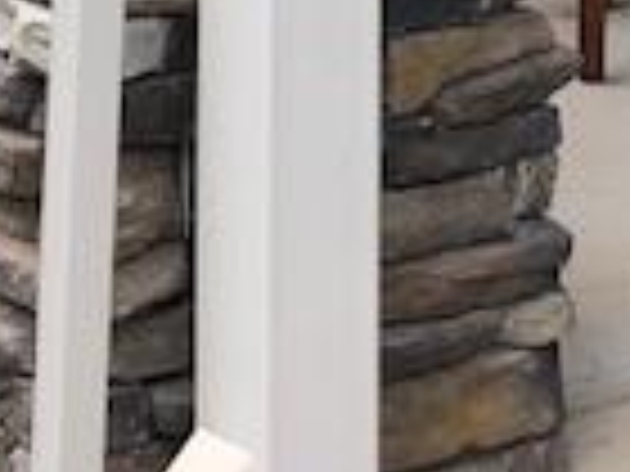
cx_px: 513
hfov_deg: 15.3
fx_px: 2330
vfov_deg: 10.4
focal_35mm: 128
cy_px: -553
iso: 20
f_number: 1.8
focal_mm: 3.99
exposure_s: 1/408
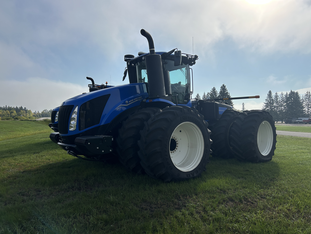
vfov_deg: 53.1
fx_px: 234
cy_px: 117
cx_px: 156
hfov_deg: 67.3
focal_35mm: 26
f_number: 1.5
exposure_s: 1/12658
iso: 50
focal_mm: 5.7
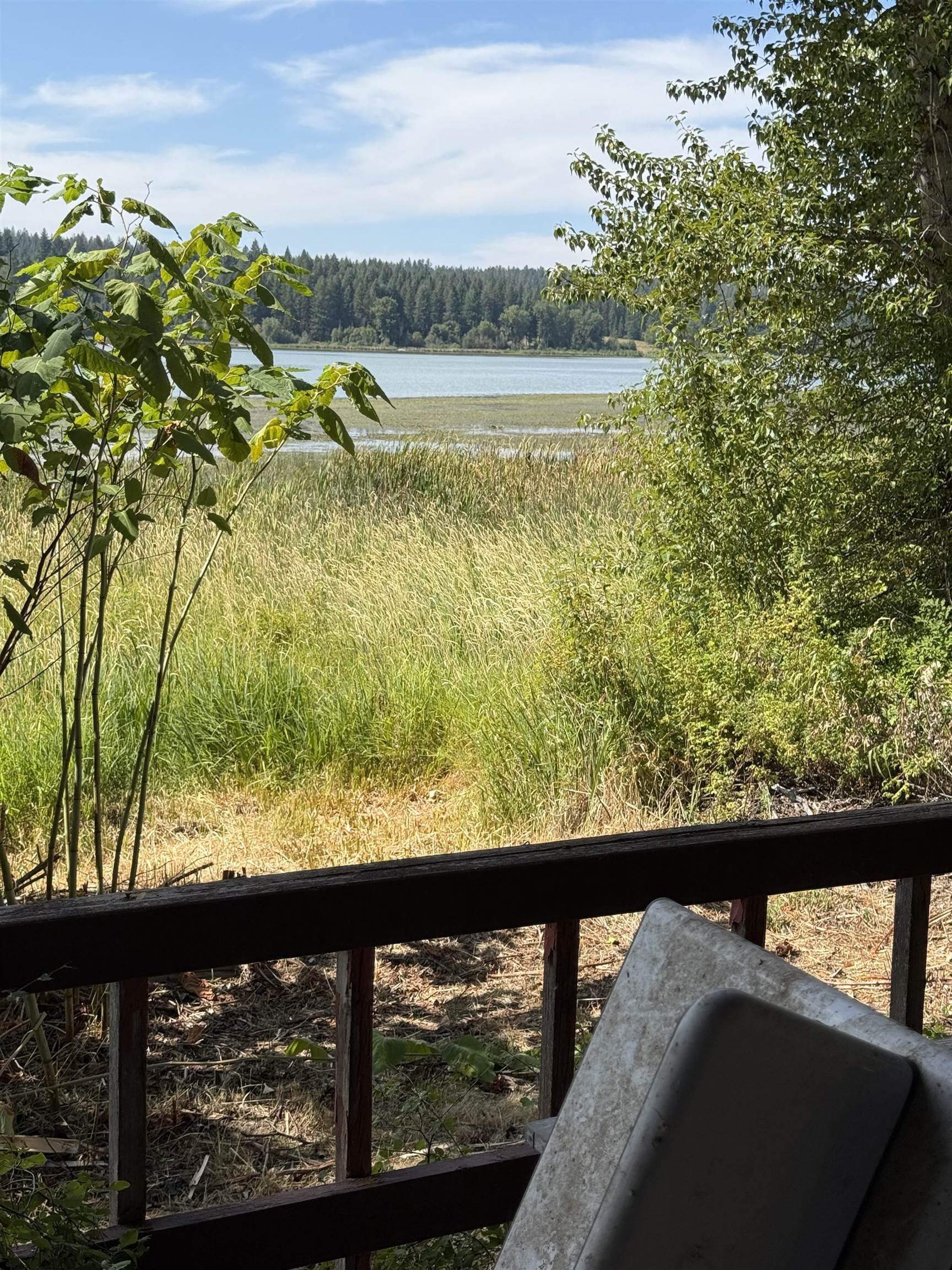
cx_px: 476
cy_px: 635
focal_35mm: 48
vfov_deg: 39.7
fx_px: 1760
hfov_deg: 30.3
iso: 64
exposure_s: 1/2976
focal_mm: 6.76
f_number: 1.78
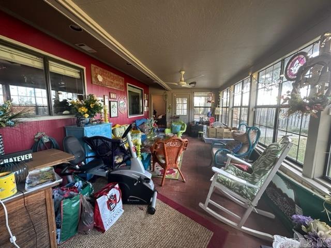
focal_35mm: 14
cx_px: 166
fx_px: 134
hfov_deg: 102.1
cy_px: 124
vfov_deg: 85.7
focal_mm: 2.22
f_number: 2.2
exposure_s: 1/60
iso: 160
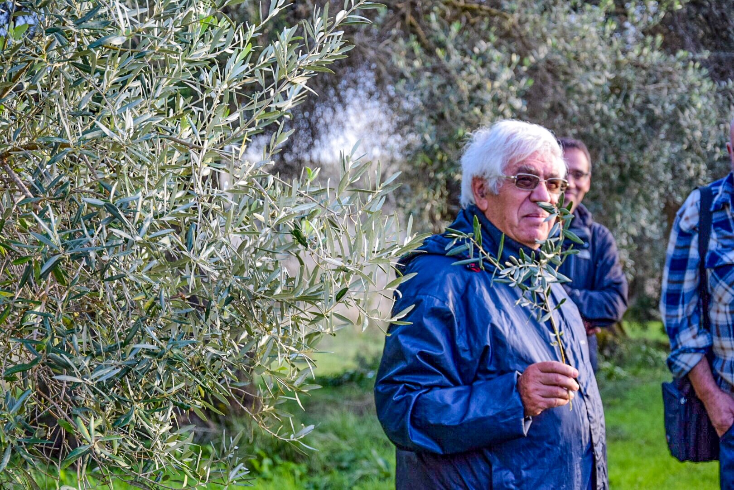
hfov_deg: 23.4
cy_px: 245
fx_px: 1774
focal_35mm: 87
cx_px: 367
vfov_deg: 15.7
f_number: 5
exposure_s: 1/250
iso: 800
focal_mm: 58
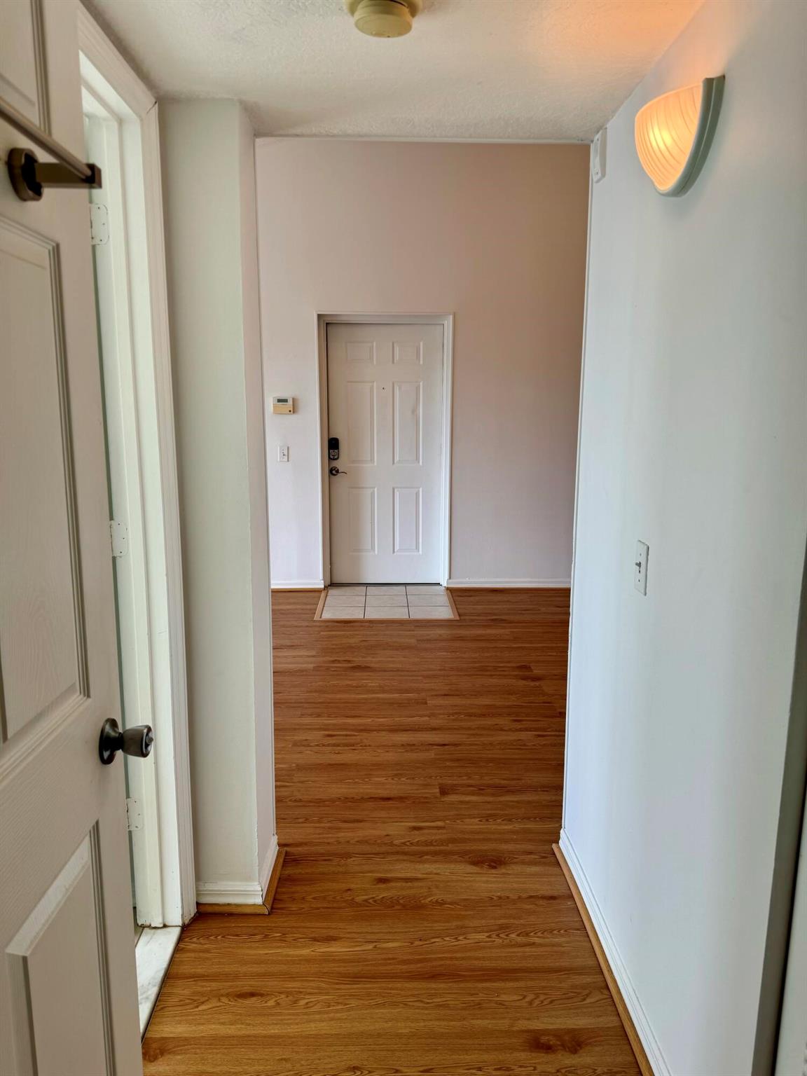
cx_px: 404
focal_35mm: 24
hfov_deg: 56.8
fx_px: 746
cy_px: 538
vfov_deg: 71.6
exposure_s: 1/120
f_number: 1.78
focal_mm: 6.86
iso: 50
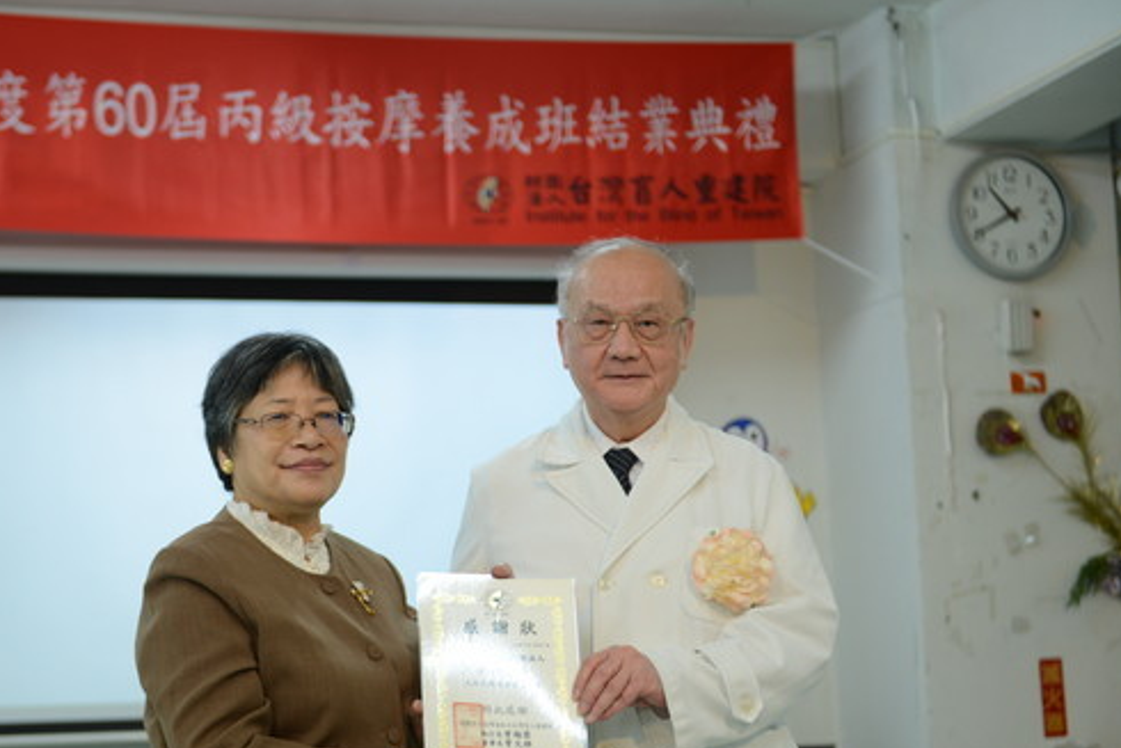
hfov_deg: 28.4
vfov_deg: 19.2
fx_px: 2211
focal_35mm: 71
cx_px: 485
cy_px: 451
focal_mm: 58
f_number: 2.8
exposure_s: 1/100
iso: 800
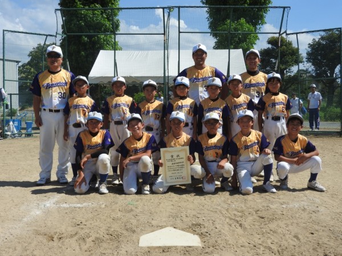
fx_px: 395
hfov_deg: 46.8
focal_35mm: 40
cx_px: 171
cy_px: 128
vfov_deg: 36.0
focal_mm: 7.2
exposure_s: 1/1600
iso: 100
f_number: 3.8
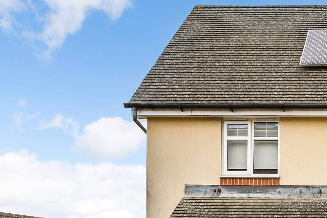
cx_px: 389
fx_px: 399
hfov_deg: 35.4
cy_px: 194
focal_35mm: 44
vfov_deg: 29.3
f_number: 8
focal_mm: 18
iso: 200
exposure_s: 1/100
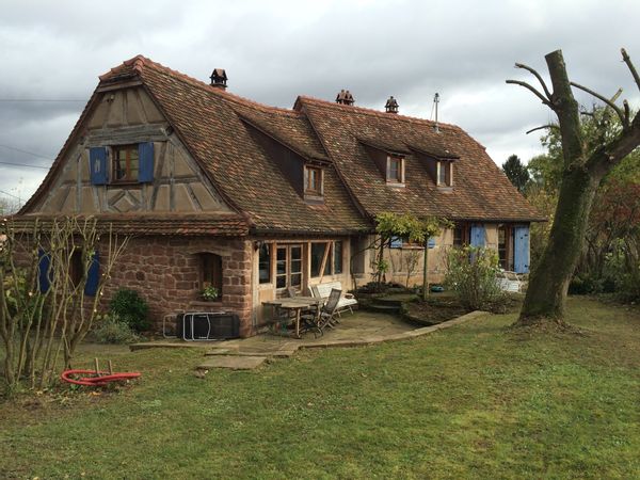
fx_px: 536
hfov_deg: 61.7
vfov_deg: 48.2
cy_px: 240
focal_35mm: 29
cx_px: 320
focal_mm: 4.15
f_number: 2.2
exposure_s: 1/838
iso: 32
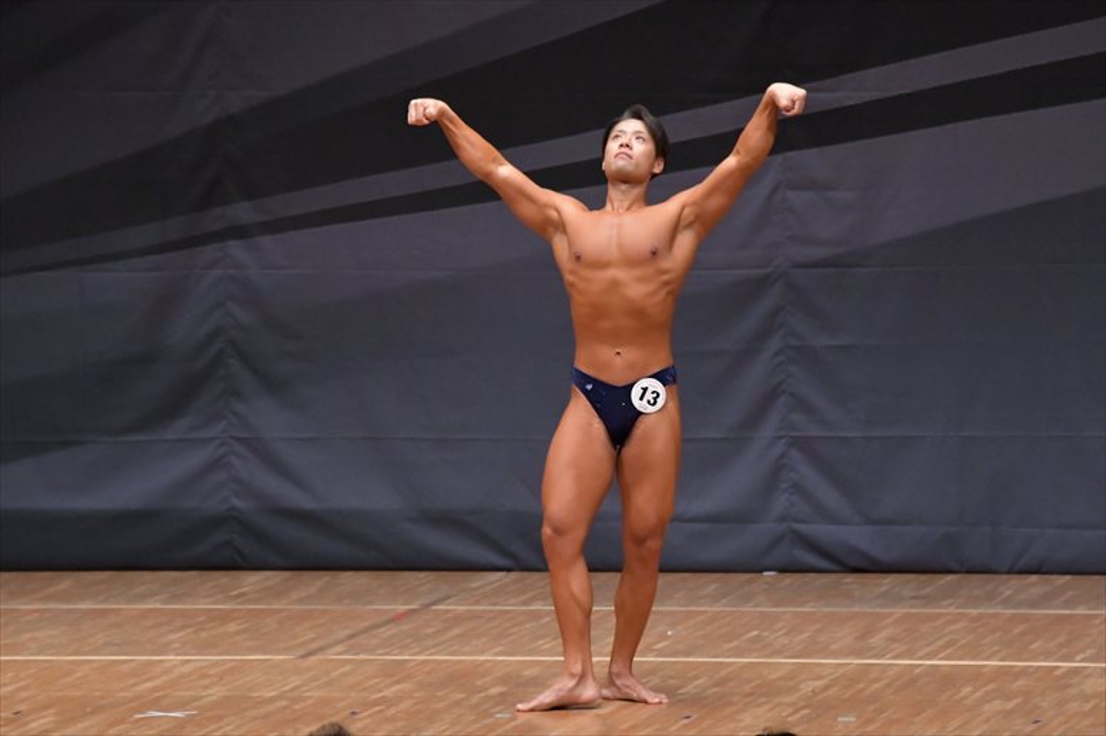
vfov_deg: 5.1
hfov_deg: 7.6
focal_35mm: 270
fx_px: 8291
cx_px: 553
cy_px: 368
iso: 6400
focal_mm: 180
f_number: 5.6
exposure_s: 1/400
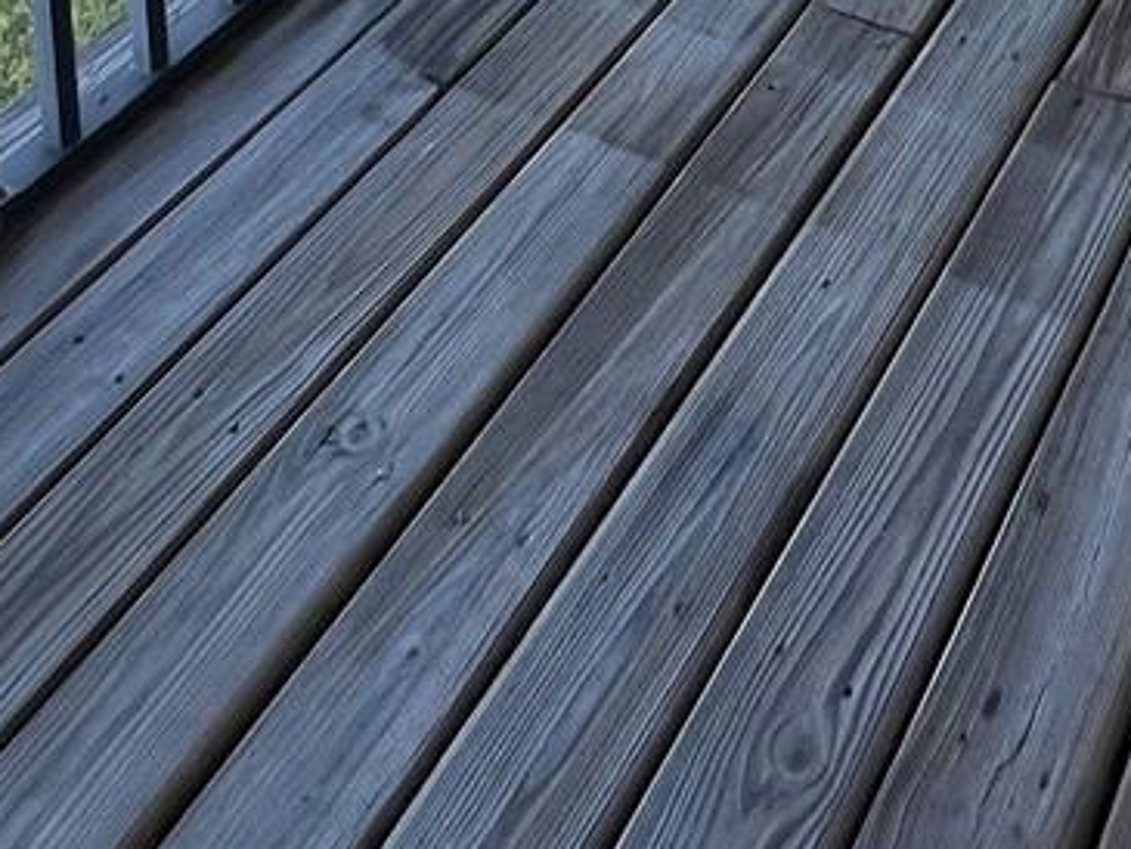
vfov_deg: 16.8
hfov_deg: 33.5
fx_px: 1863
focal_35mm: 57
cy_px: -976
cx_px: 753
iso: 32
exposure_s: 1/193
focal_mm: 1.57
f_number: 1.8
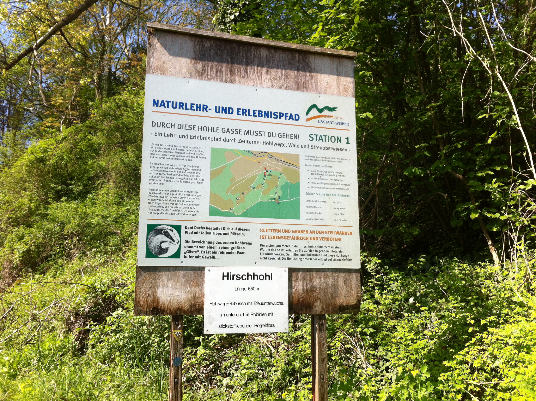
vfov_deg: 40.6
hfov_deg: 52.7
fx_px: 541
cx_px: 268
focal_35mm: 35
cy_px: 200
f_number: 2.8
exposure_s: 1/702
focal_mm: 3.85
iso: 80
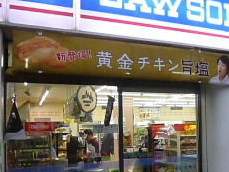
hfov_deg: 40.0
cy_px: 114
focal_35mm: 45
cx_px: 190
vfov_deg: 32.0
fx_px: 298
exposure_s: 1/400
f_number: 2.5
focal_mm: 4.3
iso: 1600
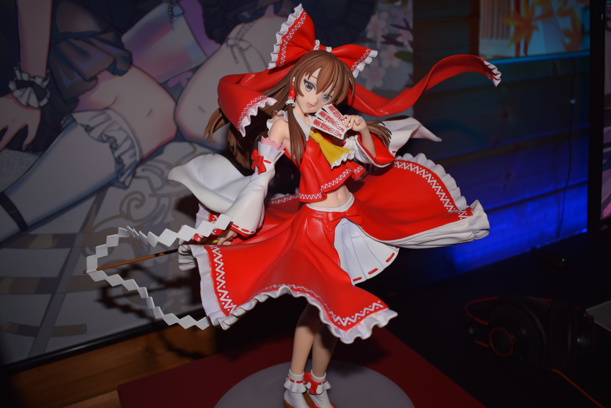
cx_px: 306
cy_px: 204
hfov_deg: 59.5
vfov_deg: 41.7
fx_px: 535
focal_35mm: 32
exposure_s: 1/40
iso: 220
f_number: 3.8
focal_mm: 21
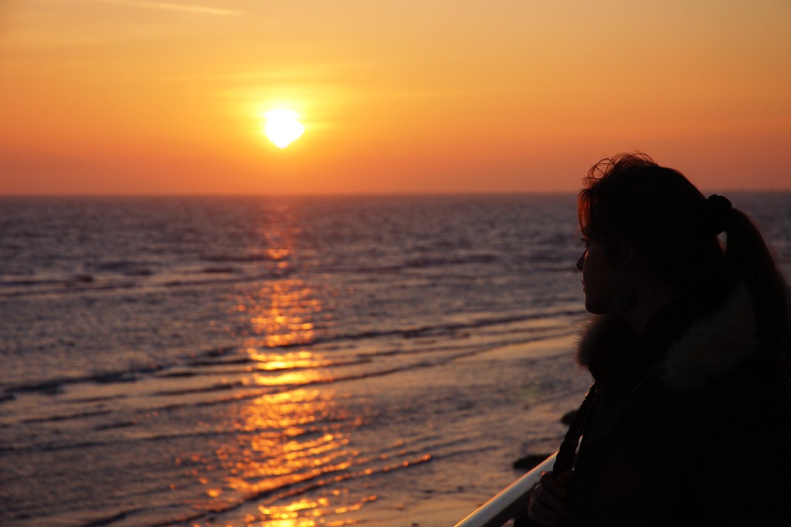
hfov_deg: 19.5
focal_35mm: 105
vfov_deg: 13.0
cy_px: 264
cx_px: 396
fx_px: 2307
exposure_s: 1/500
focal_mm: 70
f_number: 5.6
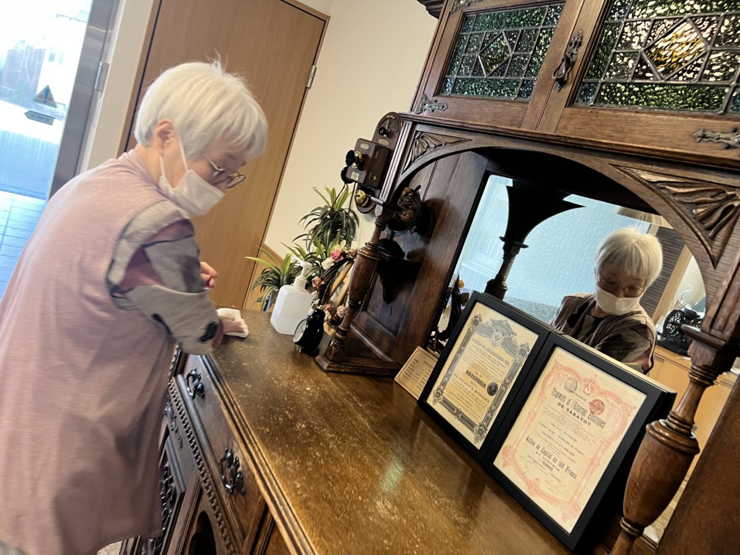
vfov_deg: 53.1
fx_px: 556
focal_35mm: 26
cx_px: 370
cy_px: 278
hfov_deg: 67.3
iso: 125
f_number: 1.5
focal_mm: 5.7
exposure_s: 1/60
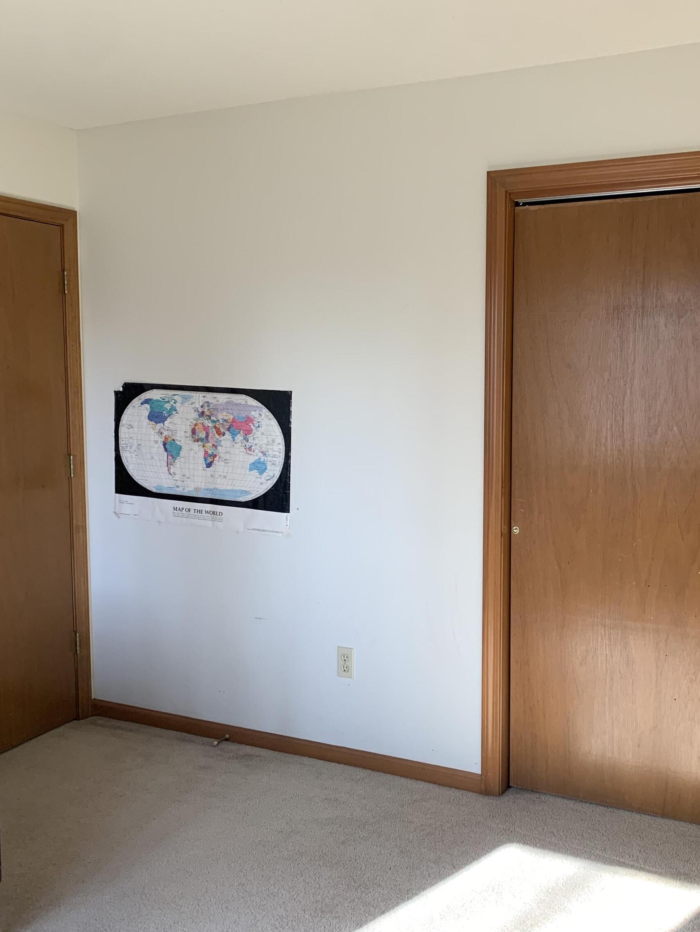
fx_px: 944
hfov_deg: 40.3
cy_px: 464
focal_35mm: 35
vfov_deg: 52.6
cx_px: 452
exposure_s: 1/80
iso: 100
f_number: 1.8
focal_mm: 4.25
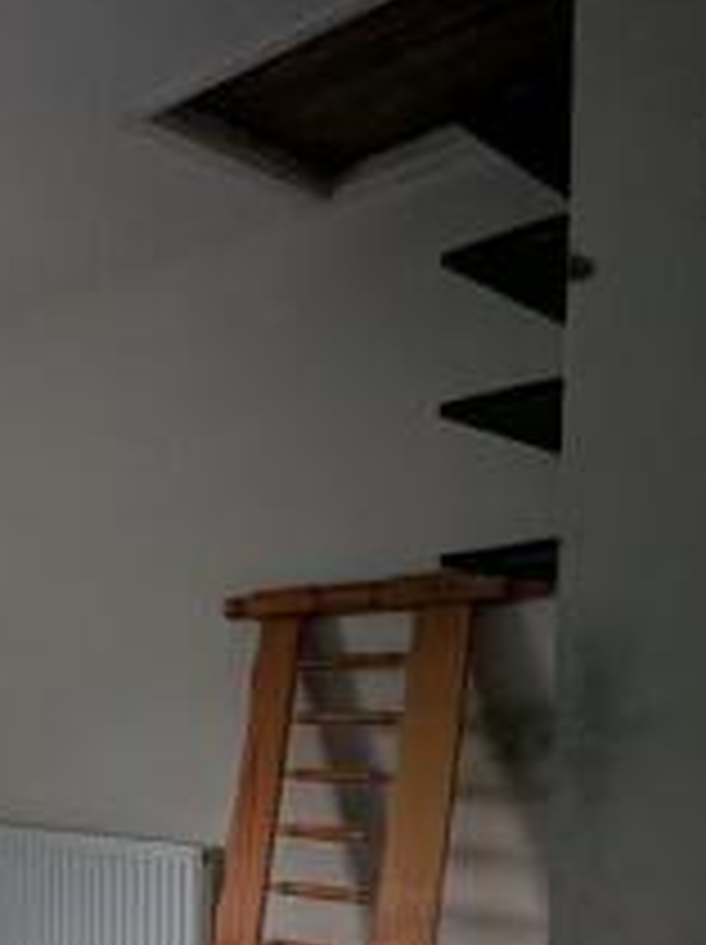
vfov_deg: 48.9
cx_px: -378
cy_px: 736
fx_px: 981
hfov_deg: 26.8
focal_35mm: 36
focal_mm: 1.95
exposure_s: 1/13.1
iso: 299
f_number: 2.2
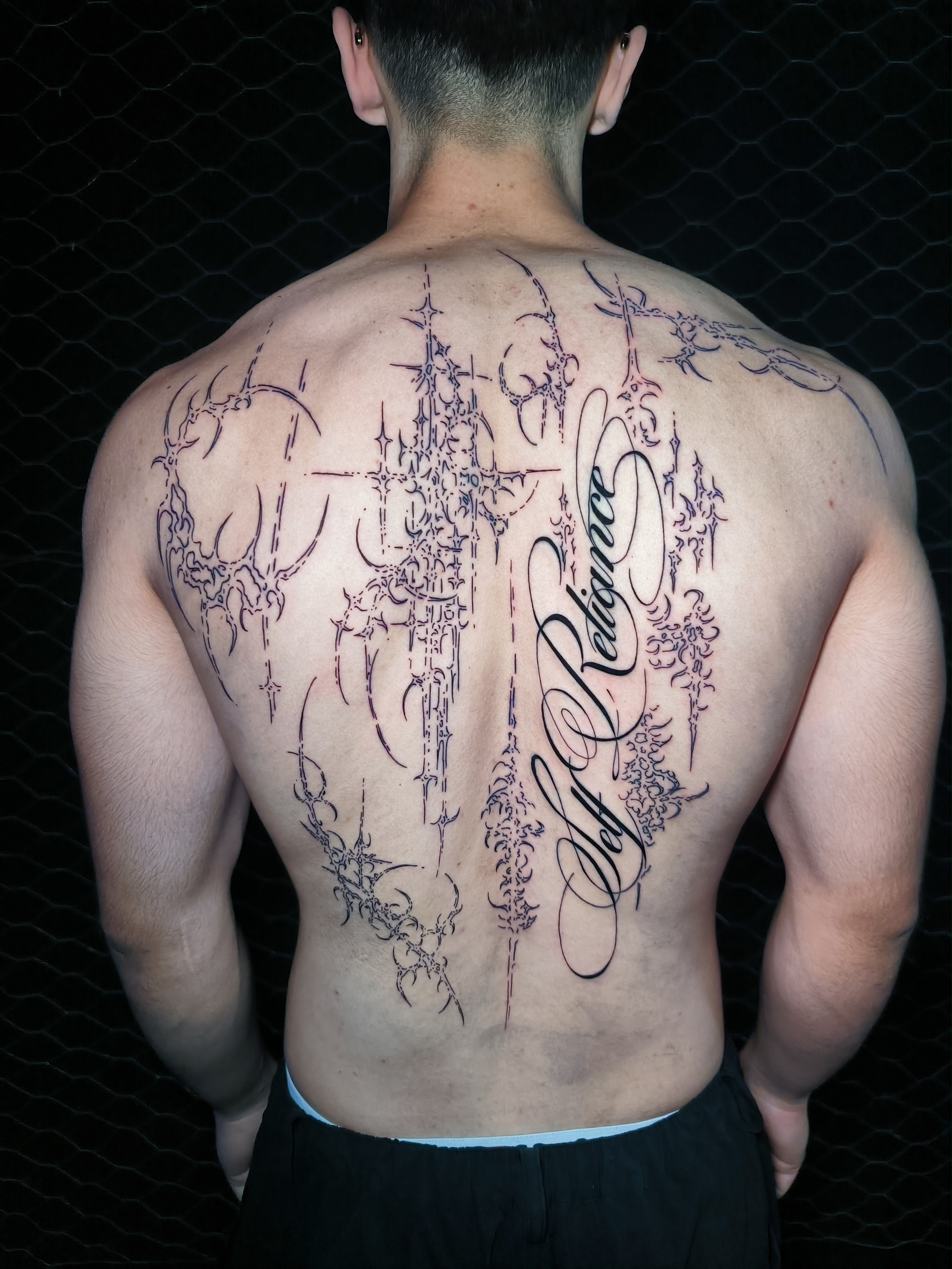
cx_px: 476
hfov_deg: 56.8
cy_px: 634
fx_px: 880
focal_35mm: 24
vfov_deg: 71.6
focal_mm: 5.24
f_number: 1.7
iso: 2094
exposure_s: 1/20
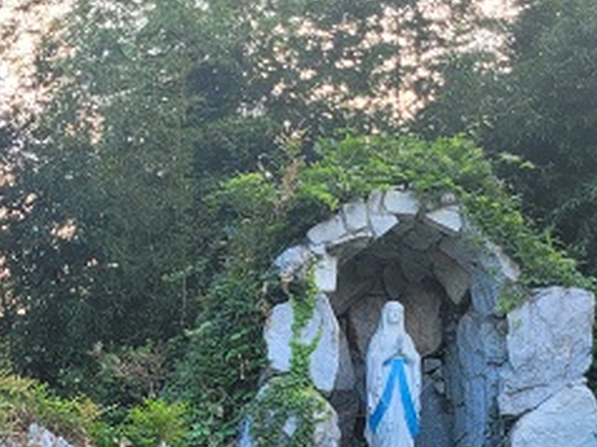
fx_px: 1258
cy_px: 571
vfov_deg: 18.8
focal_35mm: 73
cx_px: -100
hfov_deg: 24.4
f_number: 1.8
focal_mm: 5.4
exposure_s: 1/159
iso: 40
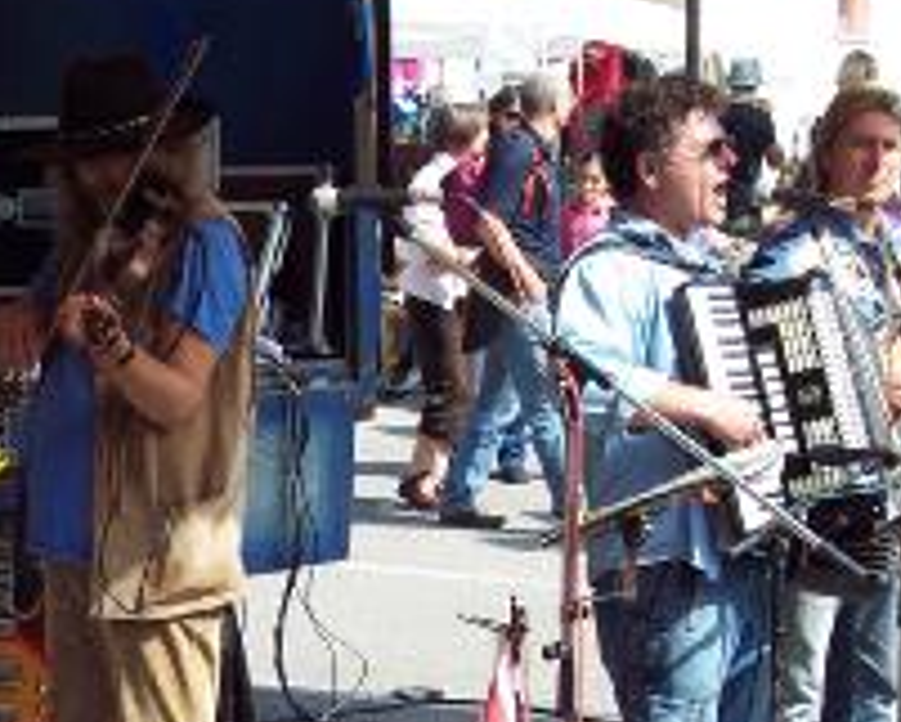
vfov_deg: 12.2
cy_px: 630
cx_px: 103
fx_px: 3362
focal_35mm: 126
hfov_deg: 15.1
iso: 100
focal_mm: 10.7
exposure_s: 1/350
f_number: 4
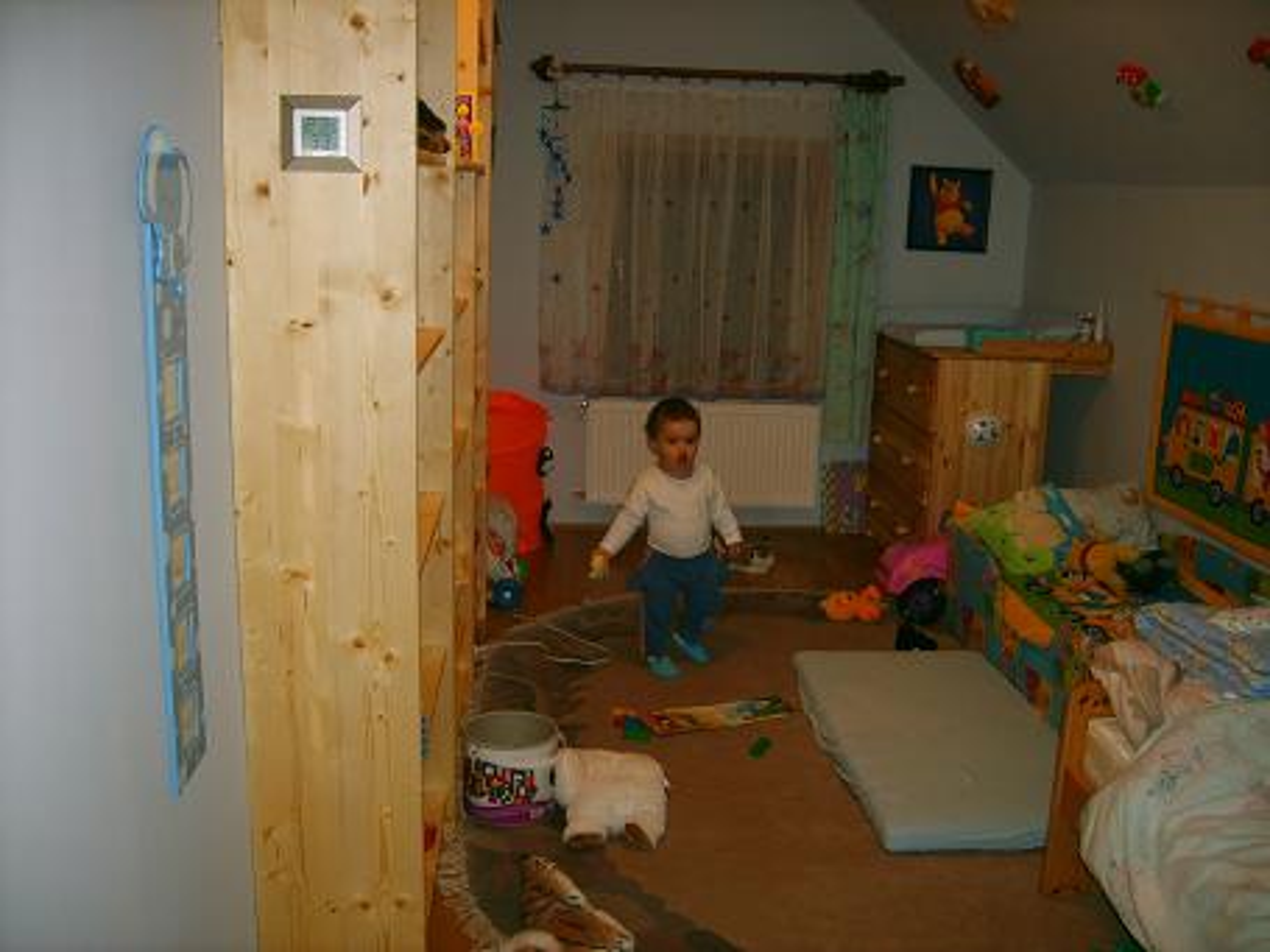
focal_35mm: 35
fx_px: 1284
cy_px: 476
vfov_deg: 40.7
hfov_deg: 52.6
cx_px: 635
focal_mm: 5.8
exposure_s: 1/30
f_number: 2.8
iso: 100
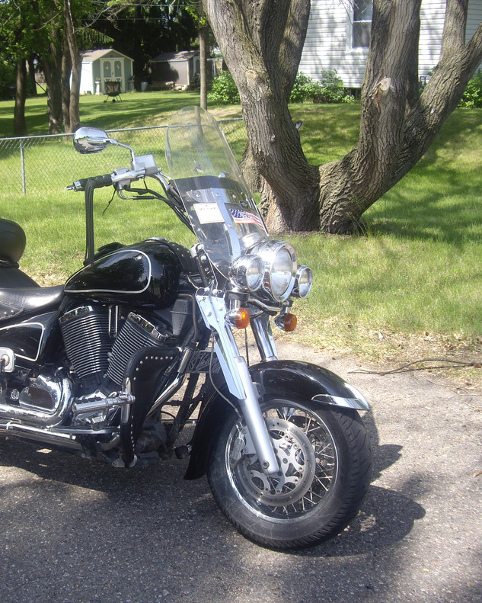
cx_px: 160
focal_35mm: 50
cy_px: 304
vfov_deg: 37.3
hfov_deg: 30.0
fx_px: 891
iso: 64
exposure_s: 1/250
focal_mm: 7.9
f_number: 2.8
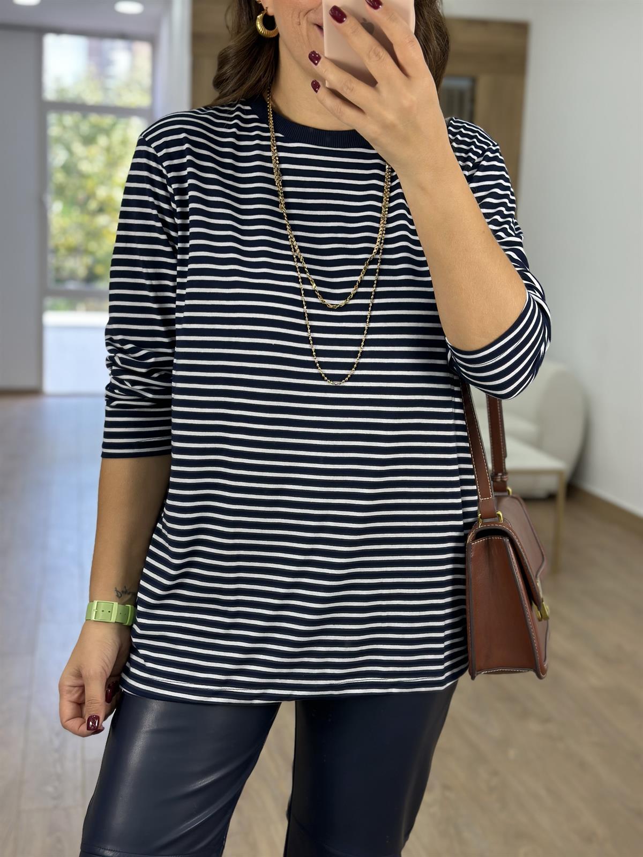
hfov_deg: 30.3
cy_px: 428
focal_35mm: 48
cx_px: 322
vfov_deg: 39.7
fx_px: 1189
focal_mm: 6.86
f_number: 1.78
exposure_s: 1/100
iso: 64
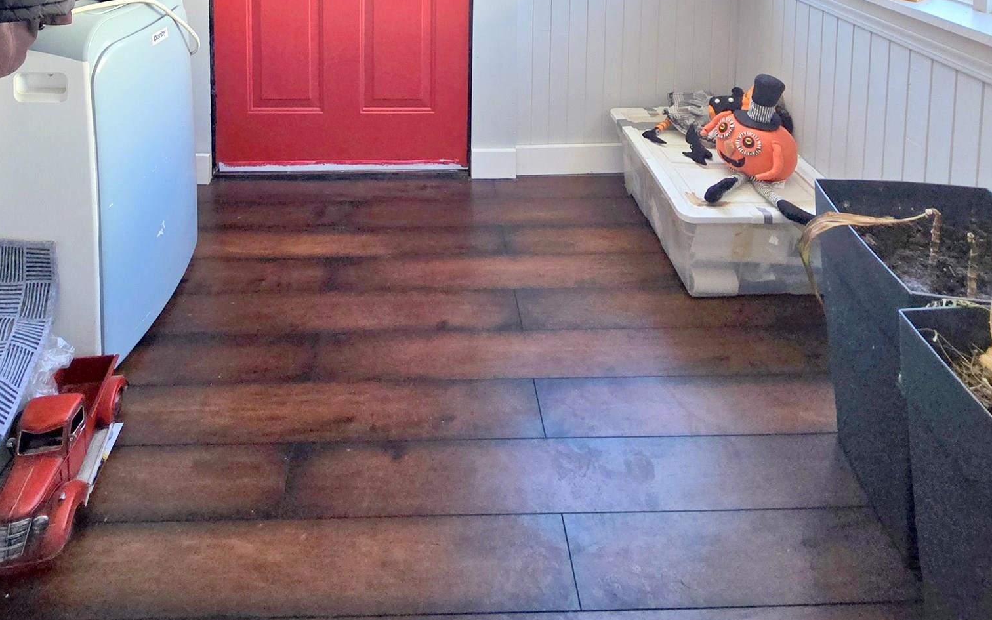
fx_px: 568
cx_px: 438
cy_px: -115
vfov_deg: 40.8
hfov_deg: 82.0
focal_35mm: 21
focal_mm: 2.2
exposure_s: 1/120
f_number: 2.2
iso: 80
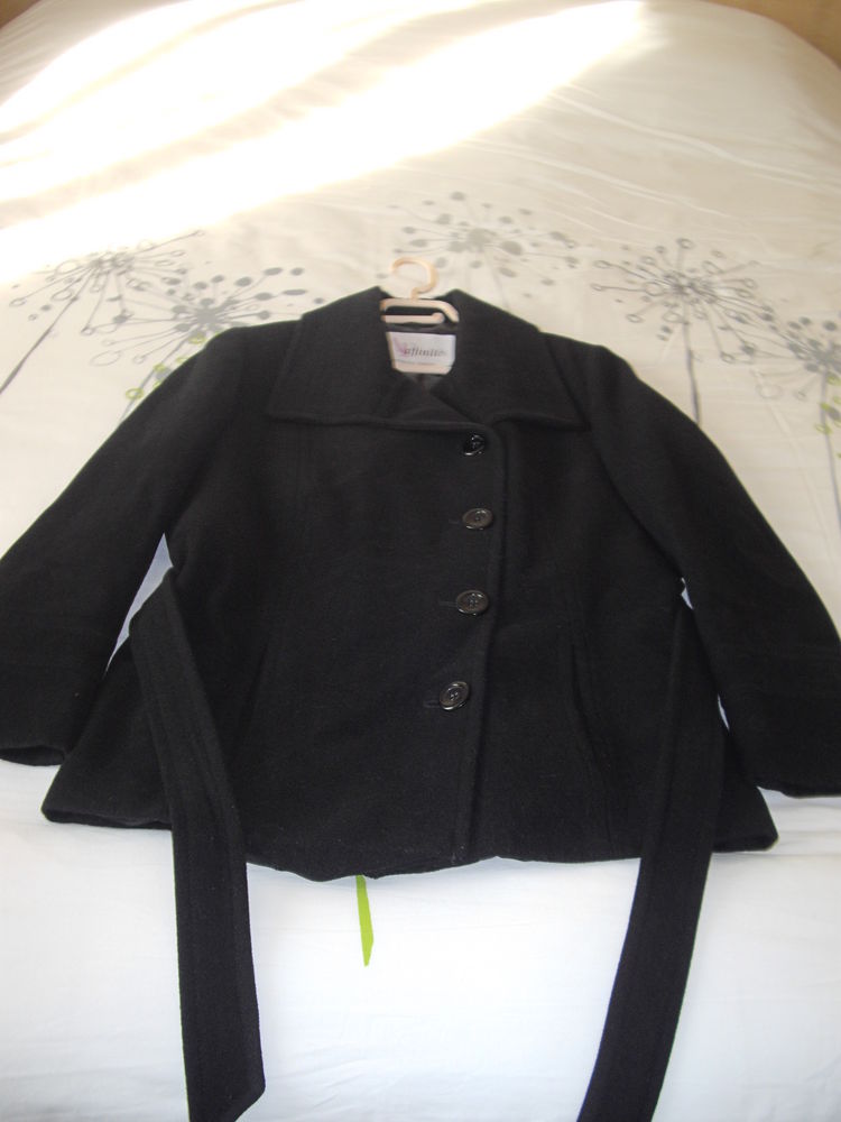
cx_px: 420
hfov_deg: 37.7
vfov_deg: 49.0
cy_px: 561
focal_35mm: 38
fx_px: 1231
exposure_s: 1/60
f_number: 2.8
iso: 100
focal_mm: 7.9
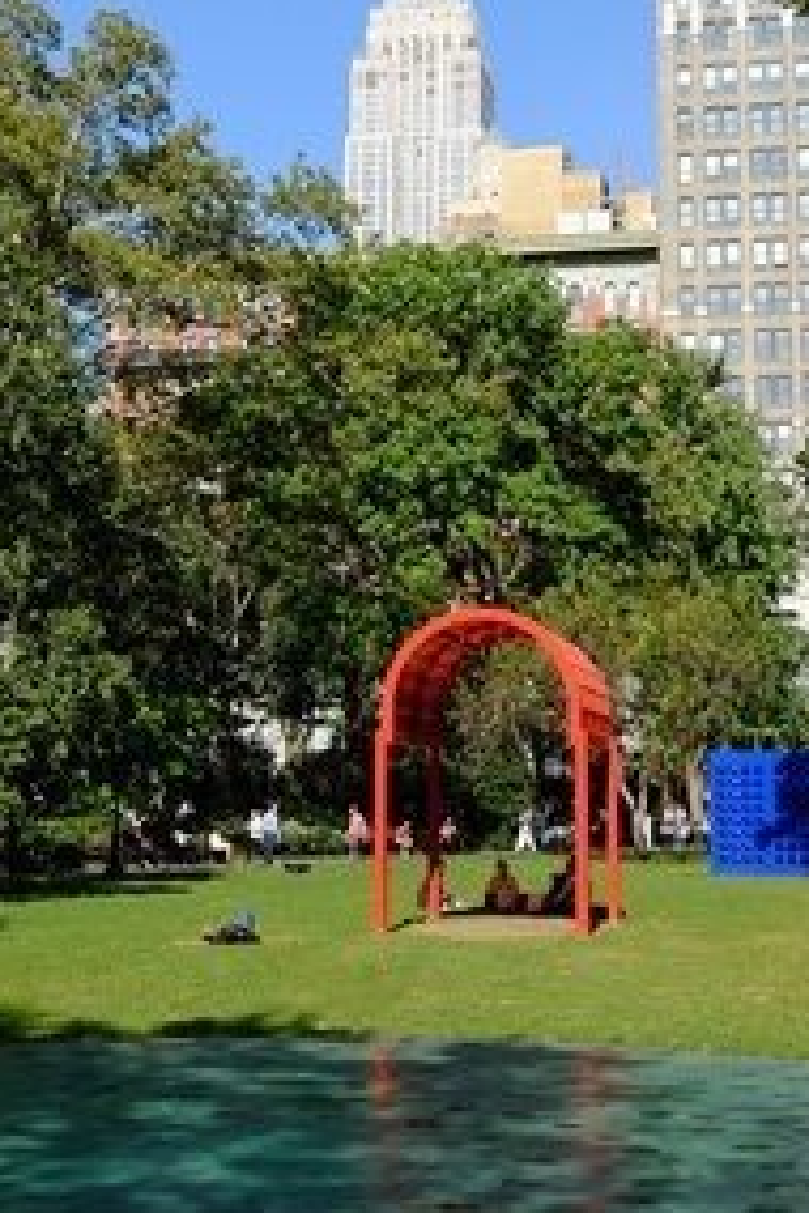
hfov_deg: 25.5
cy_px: 468
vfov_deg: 37.3
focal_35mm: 53
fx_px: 1786
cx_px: 400
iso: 400
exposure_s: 1/420
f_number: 9
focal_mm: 14
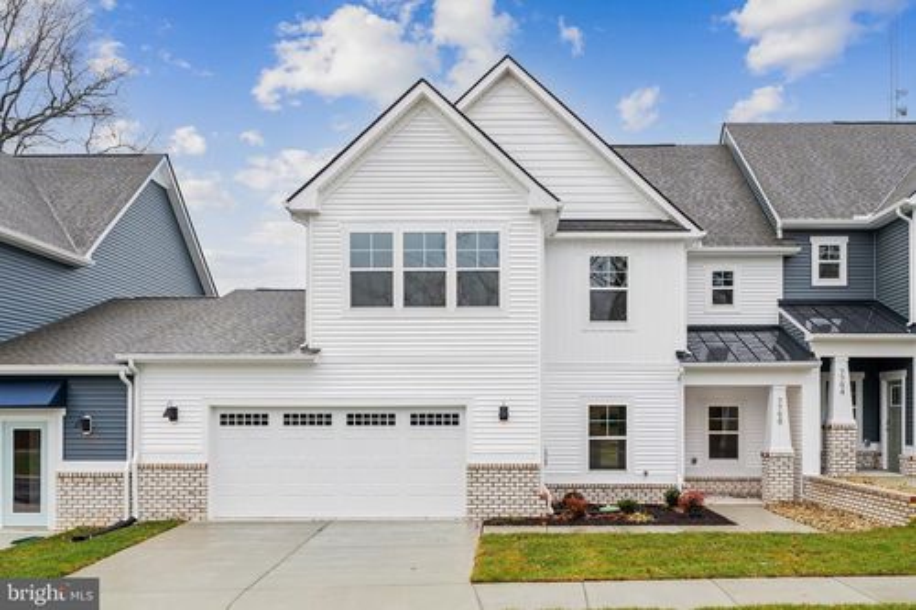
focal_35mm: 30
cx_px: 458
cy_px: 305
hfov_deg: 61.9
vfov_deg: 43.6
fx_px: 763
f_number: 7.1
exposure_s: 1/160
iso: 500
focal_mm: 30
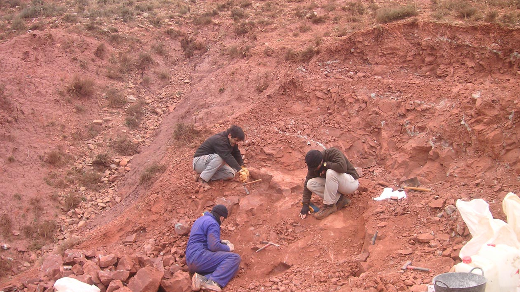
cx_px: 256
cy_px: 178
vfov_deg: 28.9
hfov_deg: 49.4
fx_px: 565
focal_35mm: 41
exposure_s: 1/180
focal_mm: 6.1
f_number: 2.8
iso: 50
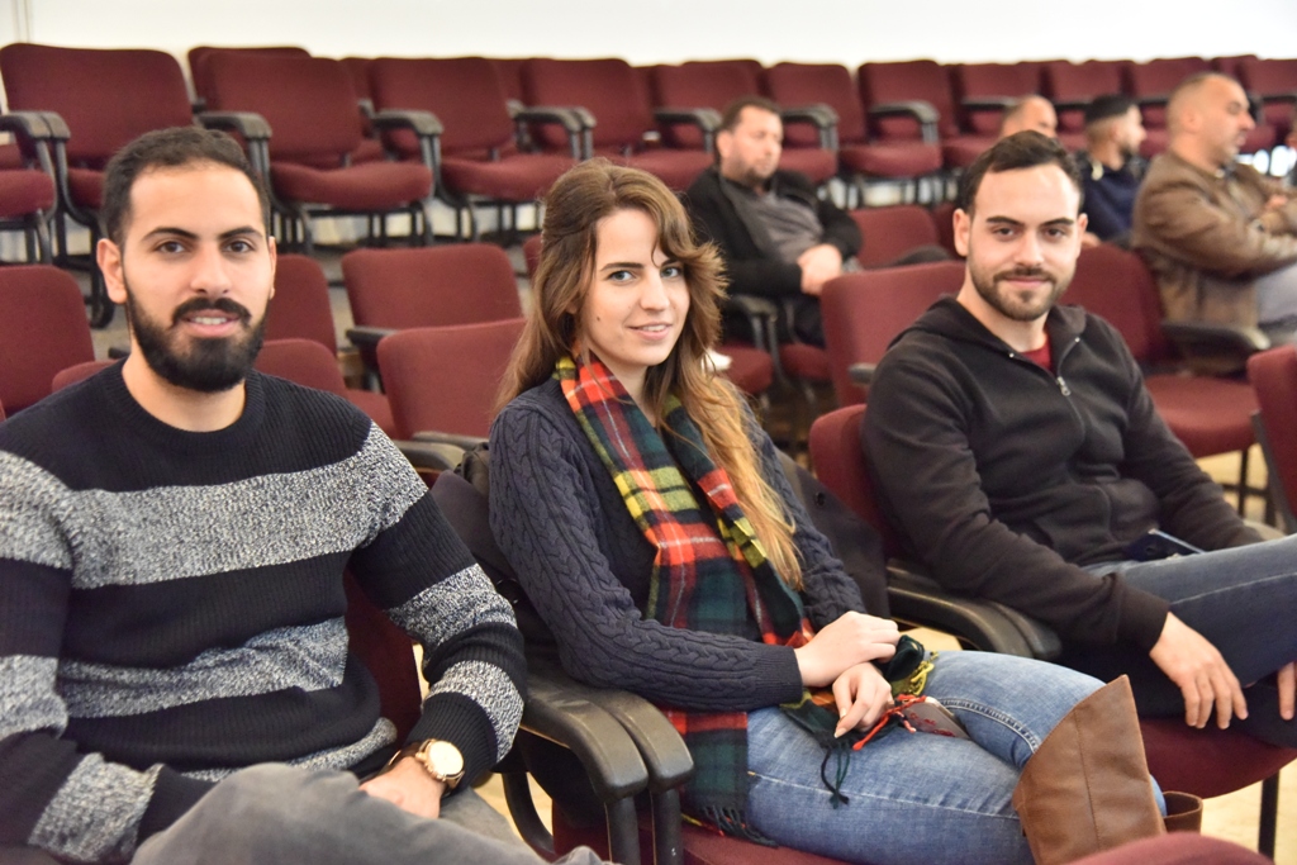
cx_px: 648
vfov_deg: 27.0
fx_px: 1802
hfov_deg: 39.6
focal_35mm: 50
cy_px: 432
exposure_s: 1/200
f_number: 4
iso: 8000
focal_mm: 50
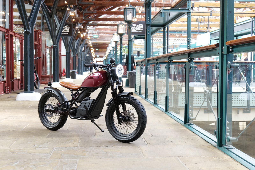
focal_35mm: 48
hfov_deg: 41.1
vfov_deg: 28.1
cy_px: 85
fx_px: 340
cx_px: 128
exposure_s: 1/60
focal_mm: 48
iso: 1250
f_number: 5.2
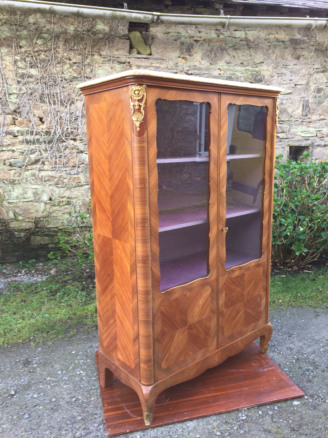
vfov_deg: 61.7
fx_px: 366
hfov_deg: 48.2
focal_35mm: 29
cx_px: 164
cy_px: 219
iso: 32
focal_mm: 4.15
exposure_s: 1/50
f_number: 2.2
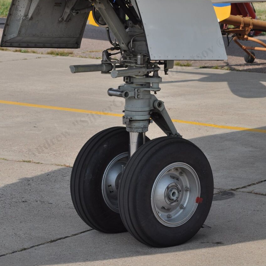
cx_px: 133
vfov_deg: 12.9
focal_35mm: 135
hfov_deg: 12.9
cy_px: 88
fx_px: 1174
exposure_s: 1/640
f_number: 8
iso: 200
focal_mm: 70
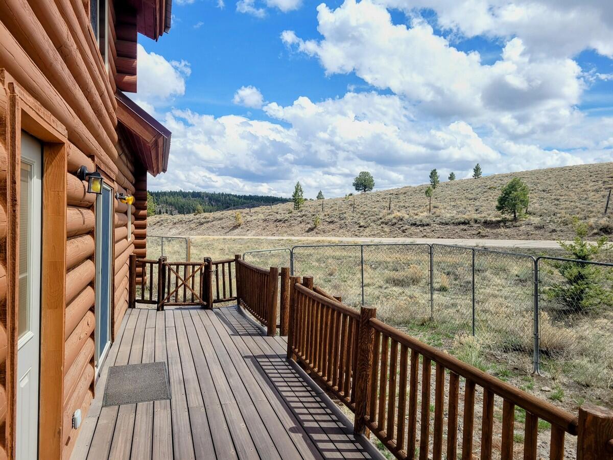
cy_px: 230
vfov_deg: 53.1
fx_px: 460
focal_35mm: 26
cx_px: 306
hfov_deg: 67.3
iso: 40
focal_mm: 5.4
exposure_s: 1/3050
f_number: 1.8
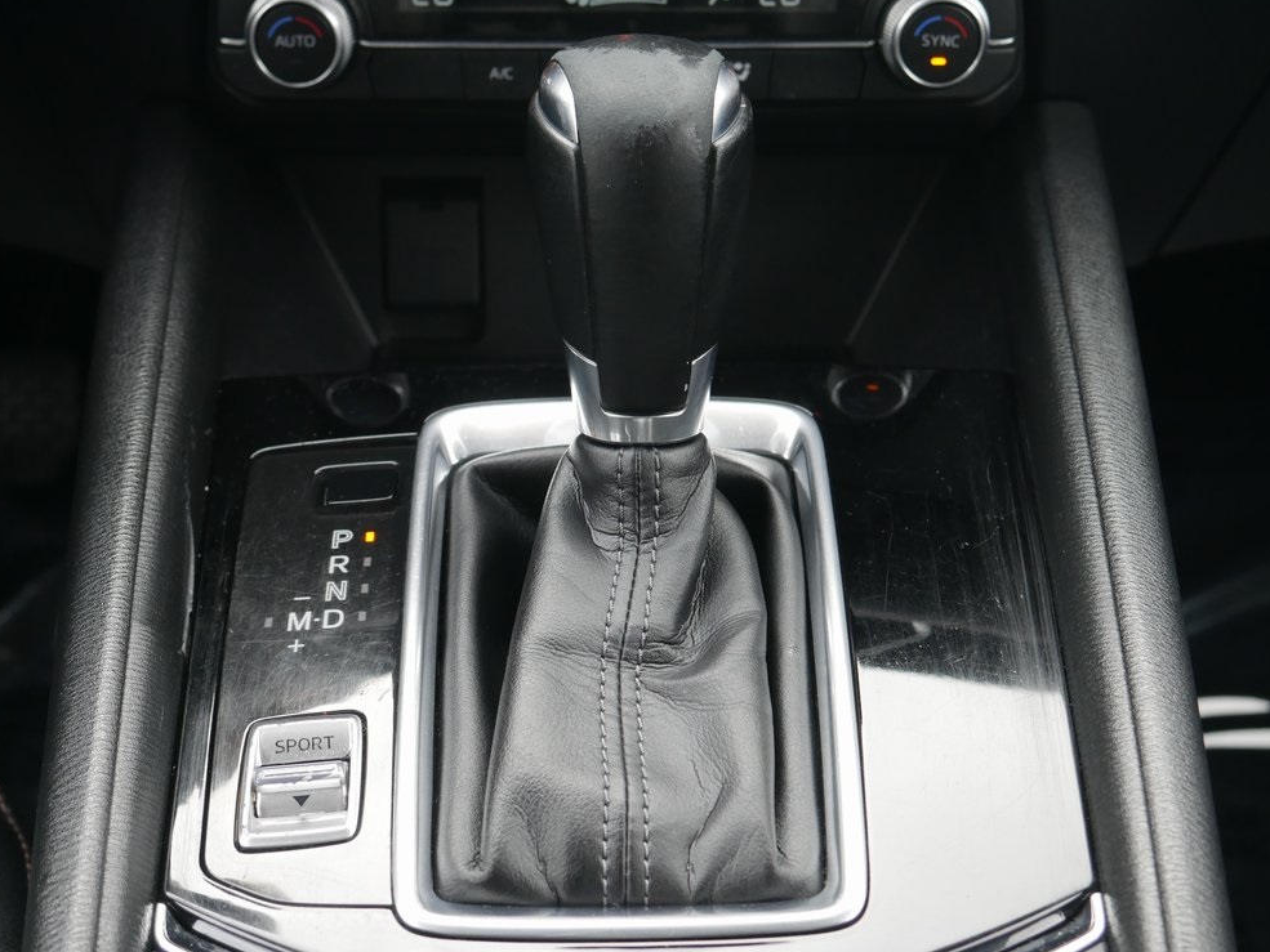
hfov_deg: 36.8
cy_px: 479
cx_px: 625
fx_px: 1908
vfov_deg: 28.0
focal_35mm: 52
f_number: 5.3
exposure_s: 1/125
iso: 800
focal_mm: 25
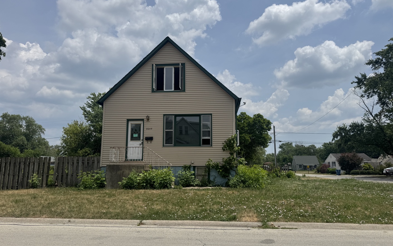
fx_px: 279
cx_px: 196
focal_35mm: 26
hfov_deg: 70.4
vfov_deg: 47.6
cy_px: 126
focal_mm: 6.76
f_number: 1.78
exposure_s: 1/10417
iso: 80
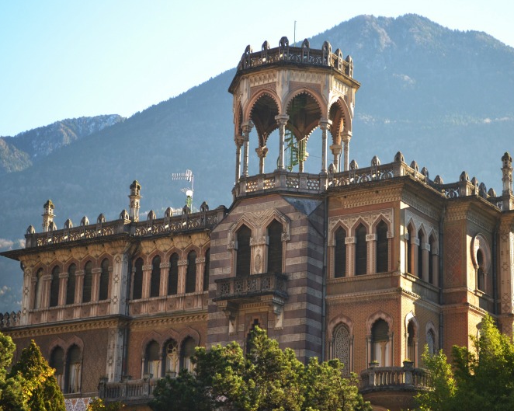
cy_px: 206
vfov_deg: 16.4
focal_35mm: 94
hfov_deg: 20.5
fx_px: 1423
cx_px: 285
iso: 800
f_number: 6.3
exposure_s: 1/320
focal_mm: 55
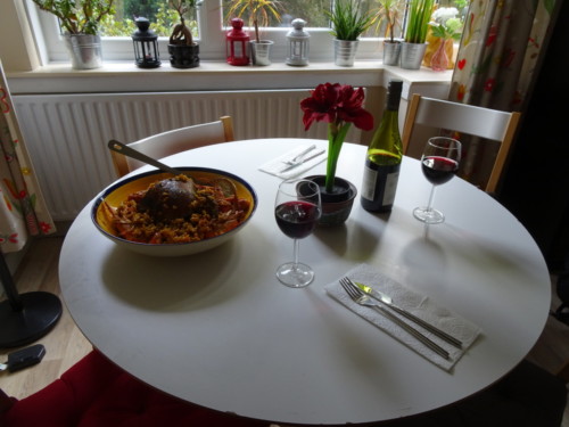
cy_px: 214
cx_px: 284
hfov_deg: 71.6
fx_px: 394
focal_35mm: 24
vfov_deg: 56.8
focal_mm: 4.1
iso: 100
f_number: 3.5
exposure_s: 1/30
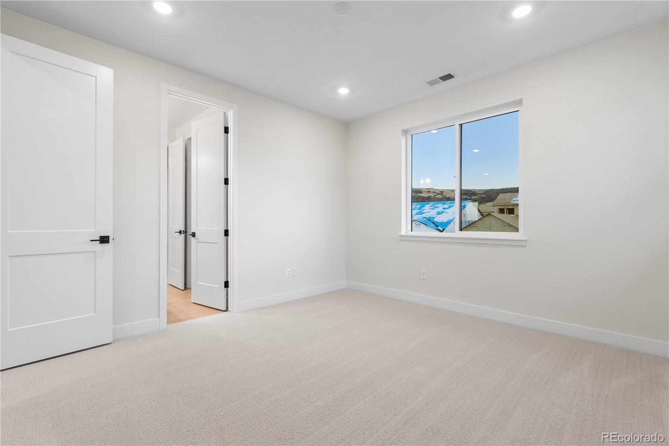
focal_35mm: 16
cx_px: 334
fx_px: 307
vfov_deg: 72.0
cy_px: 223
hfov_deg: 95.0
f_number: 8
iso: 160
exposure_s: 1/4
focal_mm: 16.5
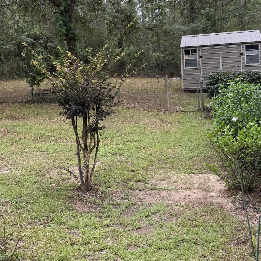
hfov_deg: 38.2
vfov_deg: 38.0
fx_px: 375
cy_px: 91
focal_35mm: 44
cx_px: 105
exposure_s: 1/284
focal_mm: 6.76
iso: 80
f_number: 1.78
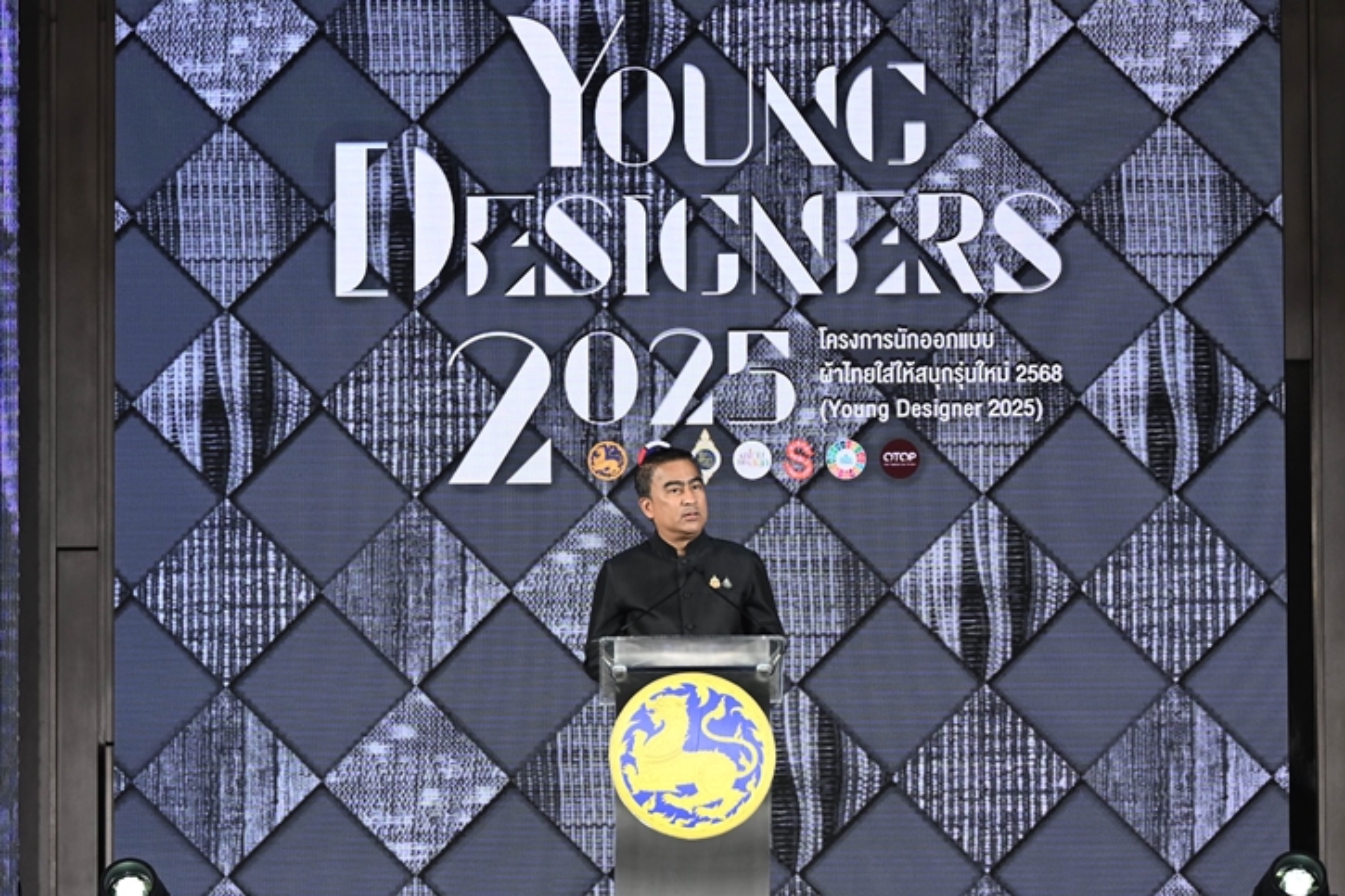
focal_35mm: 217
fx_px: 8105
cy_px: 448
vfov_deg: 6.3
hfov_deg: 9.5
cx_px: 672
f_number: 3.5
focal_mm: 145
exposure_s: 1/320
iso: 800
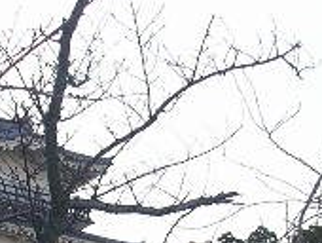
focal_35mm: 139
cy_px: 317
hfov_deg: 14.1
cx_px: 104
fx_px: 1295
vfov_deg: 10.5
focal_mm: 5.7
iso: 64
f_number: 6.9
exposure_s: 1/500
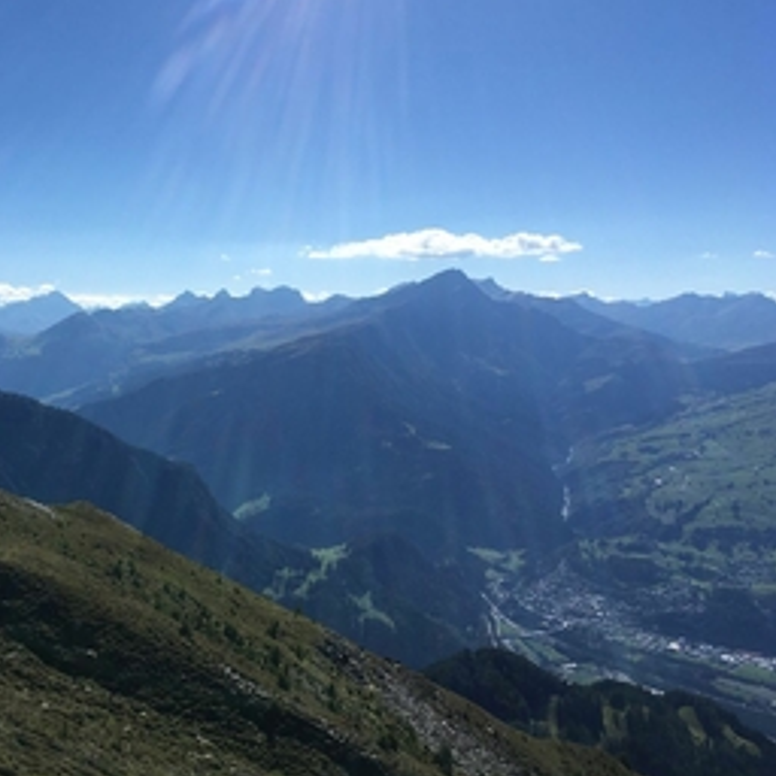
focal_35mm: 40
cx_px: 200
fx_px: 1014
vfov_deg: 41.8
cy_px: 343
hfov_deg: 40.7
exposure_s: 1/3077
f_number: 2.2
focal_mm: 4.15
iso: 25
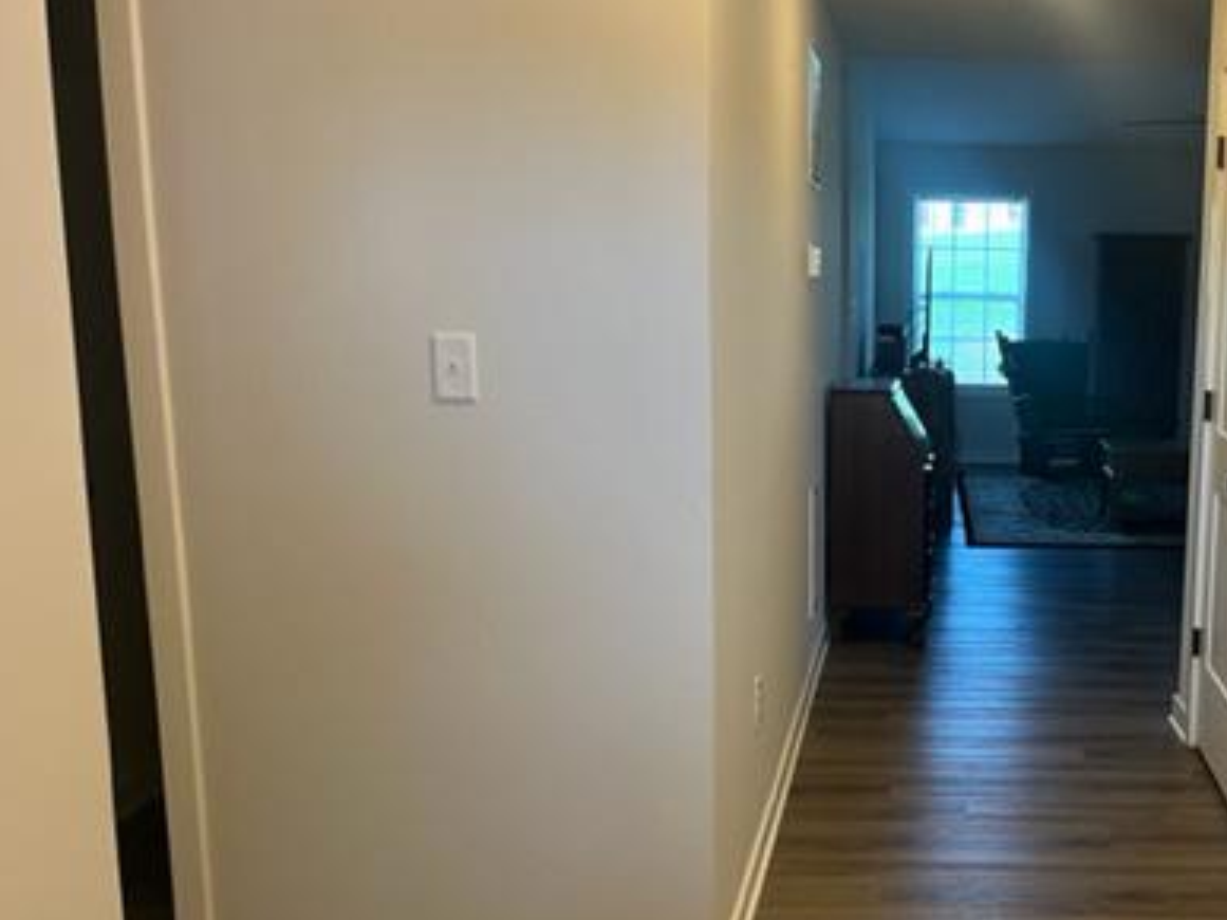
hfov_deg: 41.9
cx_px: 983
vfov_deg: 33.3
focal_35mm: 43
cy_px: 596
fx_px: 1524
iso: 100
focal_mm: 5.1
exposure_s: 1/60
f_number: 1.6
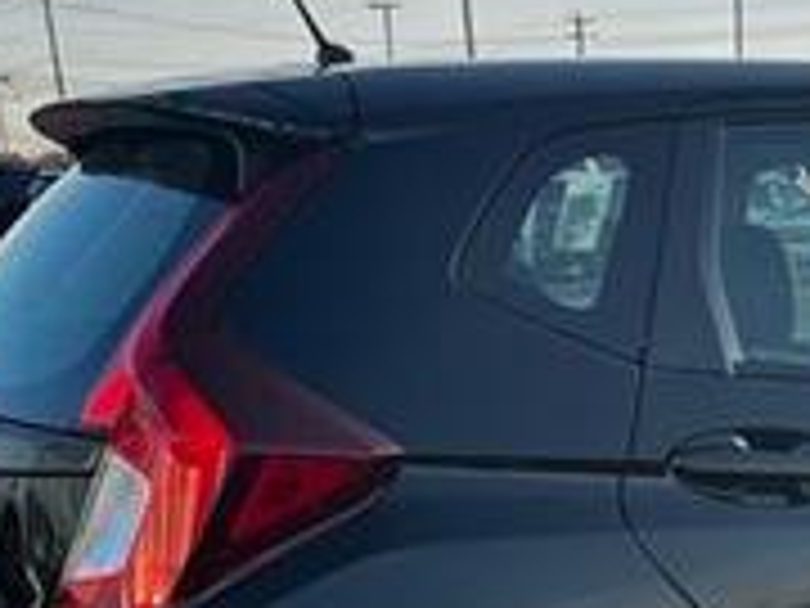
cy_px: 572
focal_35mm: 73
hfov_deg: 25.1
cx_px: 855
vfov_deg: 19.7
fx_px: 1708
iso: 50
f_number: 1.5
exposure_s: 1/1224
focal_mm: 5.7
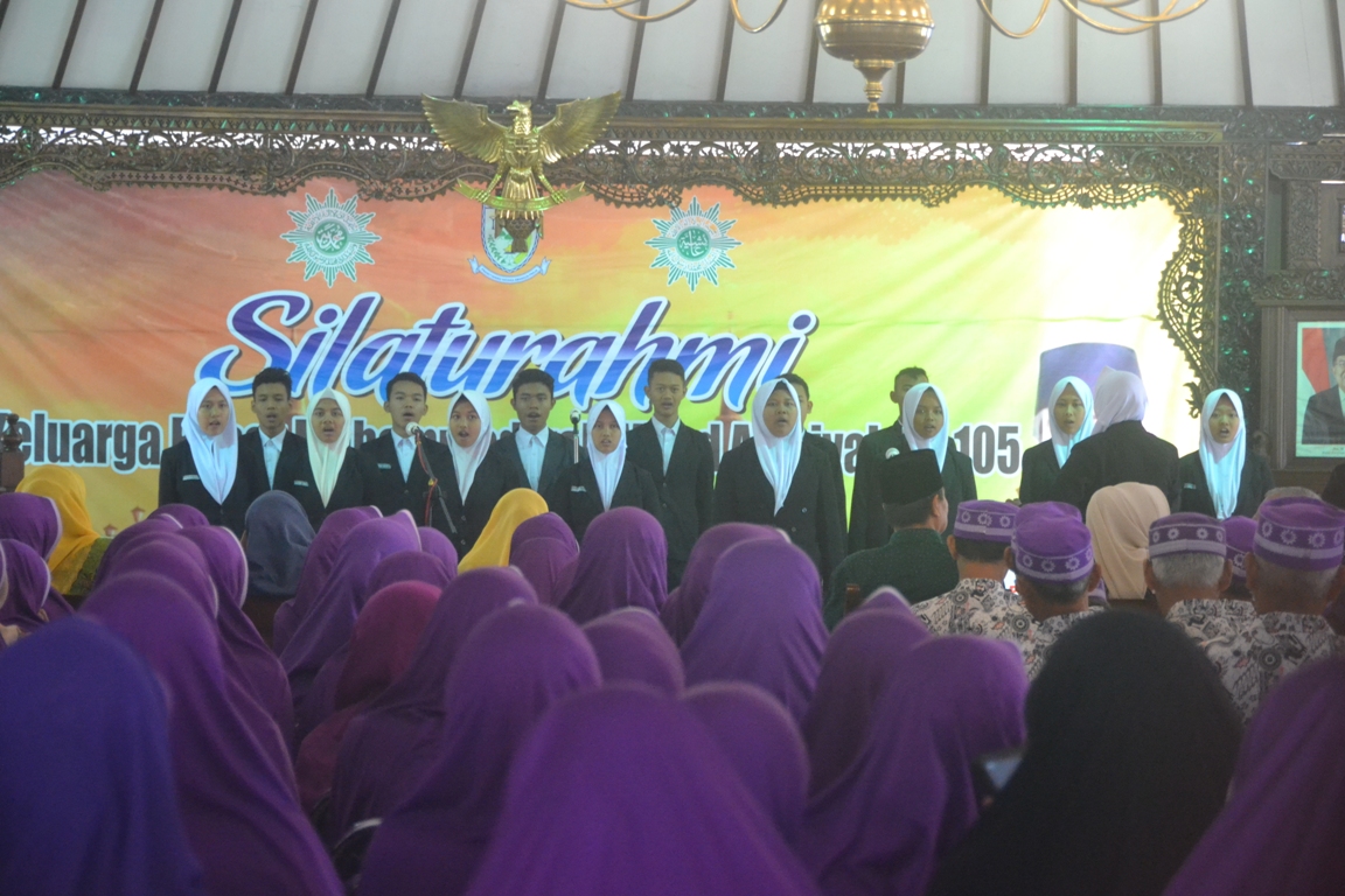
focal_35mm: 105
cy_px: 448
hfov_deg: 19.5
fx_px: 3923
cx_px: 672
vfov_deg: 13.0
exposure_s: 1/60
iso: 2500
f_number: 5
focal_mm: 70
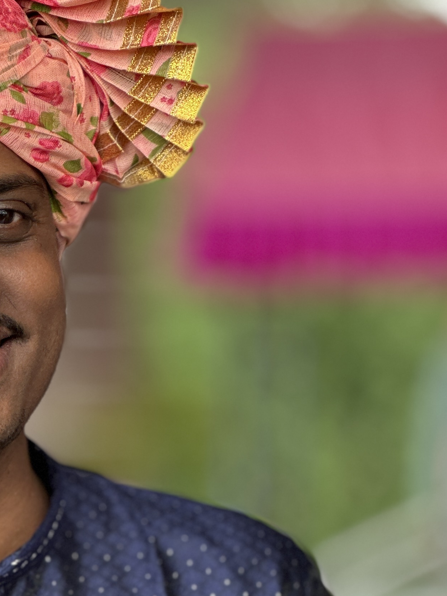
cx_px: -18
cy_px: 519
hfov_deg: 7.9
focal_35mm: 187
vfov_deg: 10.5
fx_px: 3220
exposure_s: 1/121
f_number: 2.8
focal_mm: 9
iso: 80
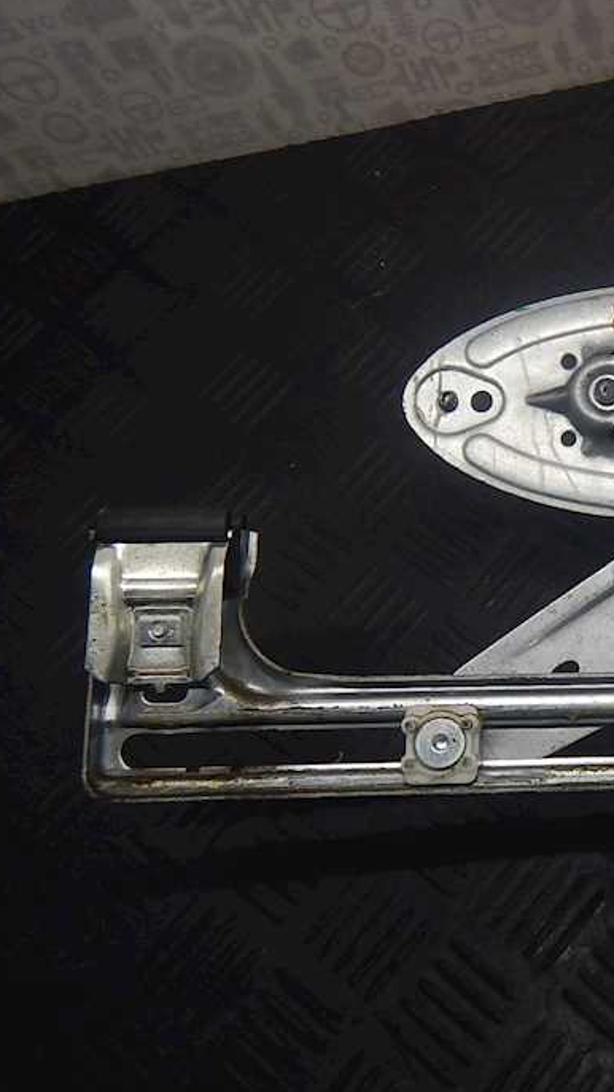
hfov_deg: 26.8
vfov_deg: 51.6
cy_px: 525
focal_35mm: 39
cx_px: 746
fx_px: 1130
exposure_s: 1/50
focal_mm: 4.3
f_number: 2.8
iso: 125
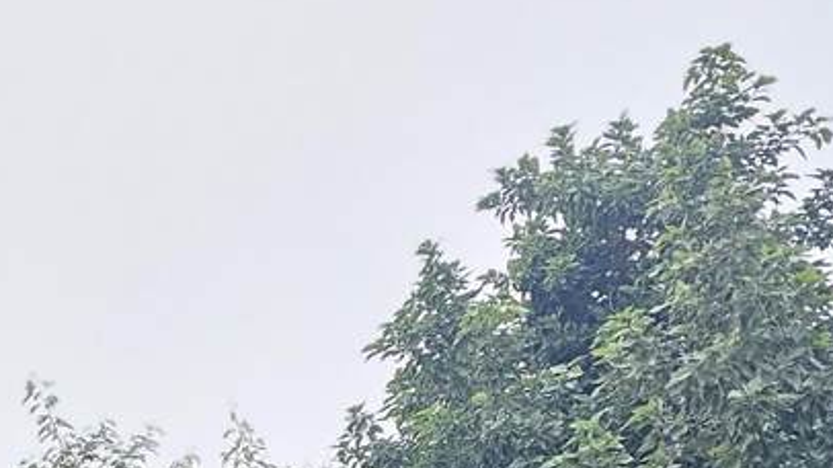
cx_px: -189
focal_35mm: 79
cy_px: 872
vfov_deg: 13.5
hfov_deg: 24.2
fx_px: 1744
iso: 640
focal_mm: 6.3
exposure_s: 1/60
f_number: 1.7
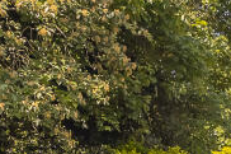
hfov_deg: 21.7
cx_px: 240
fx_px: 577
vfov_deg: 14.1
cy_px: 240
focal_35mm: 90
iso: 320
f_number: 4
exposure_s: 1/2500
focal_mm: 10.5
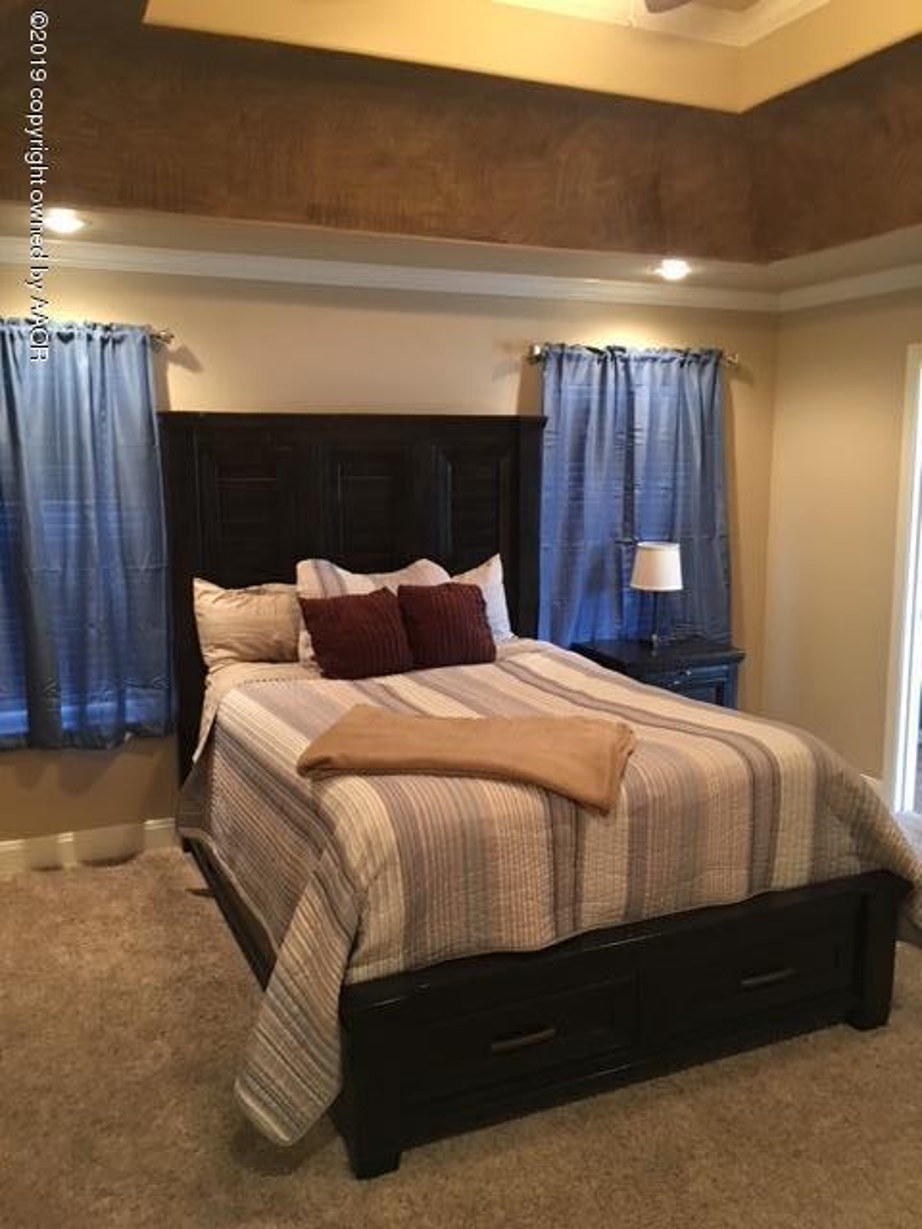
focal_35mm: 29
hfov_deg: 48.2
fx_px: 1030
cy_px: 614
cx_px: 461
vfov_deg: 61.7
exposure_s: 1/8
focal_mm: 4.15
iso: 100
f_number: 2.2
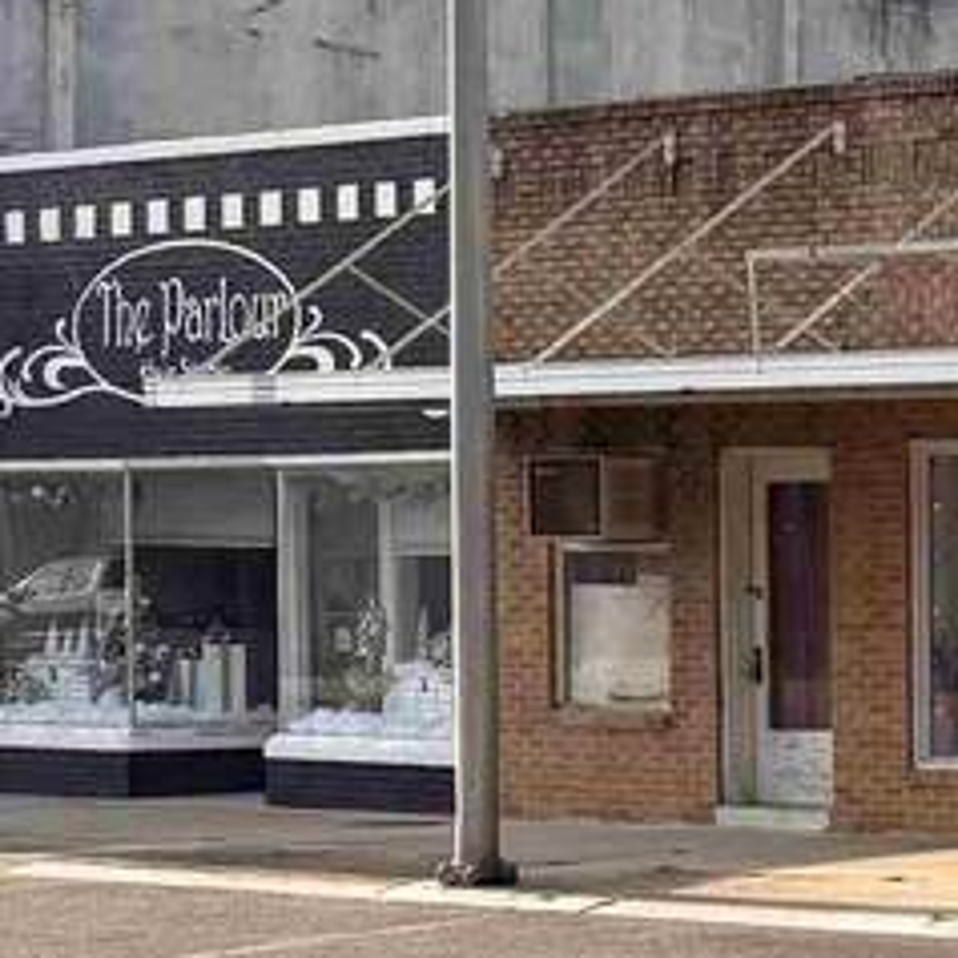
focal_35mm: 114
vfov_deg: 15.2
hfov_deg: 12.7
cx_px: 2125
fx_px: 3569
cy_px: 696
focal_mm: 6.76
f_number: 1.78
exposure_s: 1/3802
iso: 80
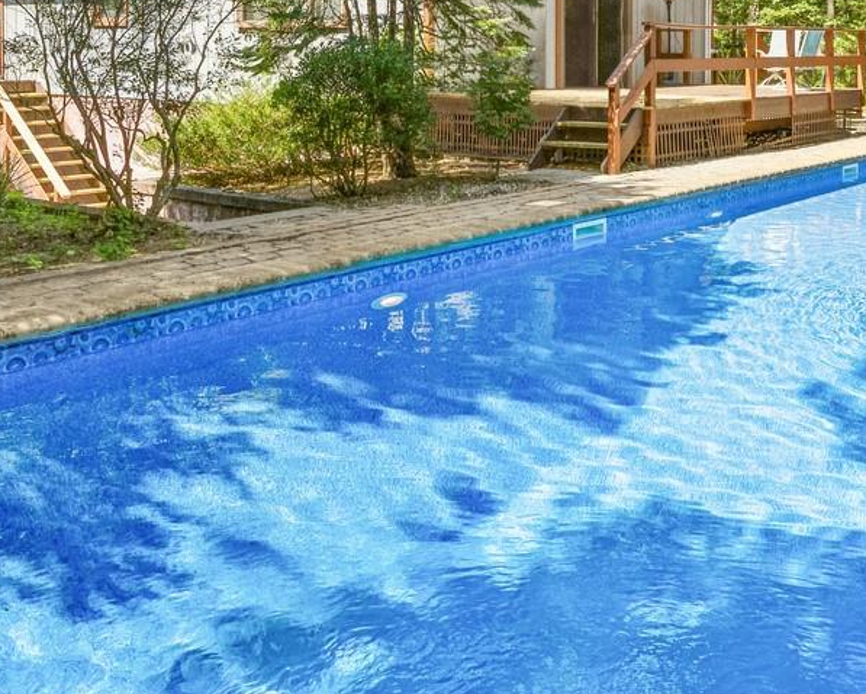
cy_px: 68
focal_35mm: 44
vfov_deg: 32.4
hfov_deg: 40.6
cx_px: 670
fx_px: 1128
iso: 320
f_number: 8
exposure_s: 1/250
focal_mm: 14
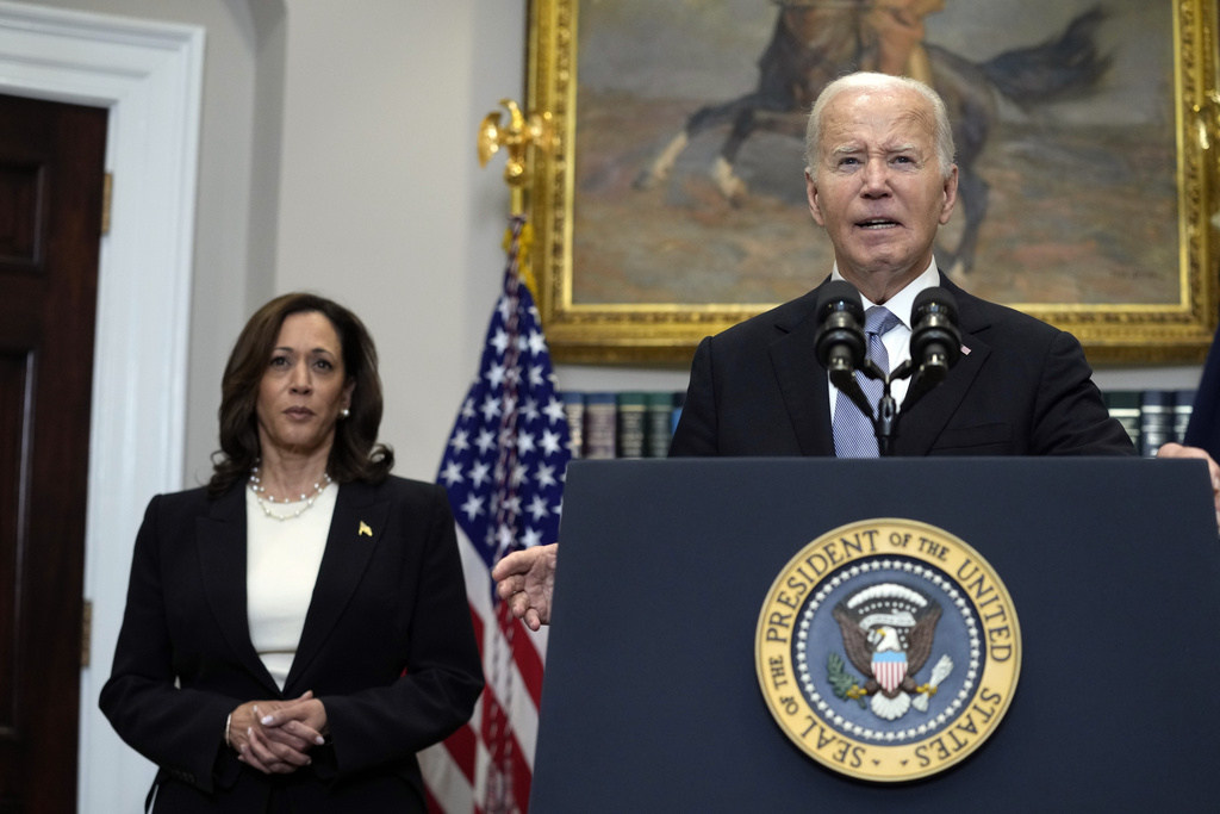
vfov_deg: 19.5
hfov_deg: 28.8
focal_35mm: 70
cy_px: 407
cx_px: 610
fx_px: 2372
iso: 2500
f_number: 3.2
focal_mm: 70
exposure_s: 1/250
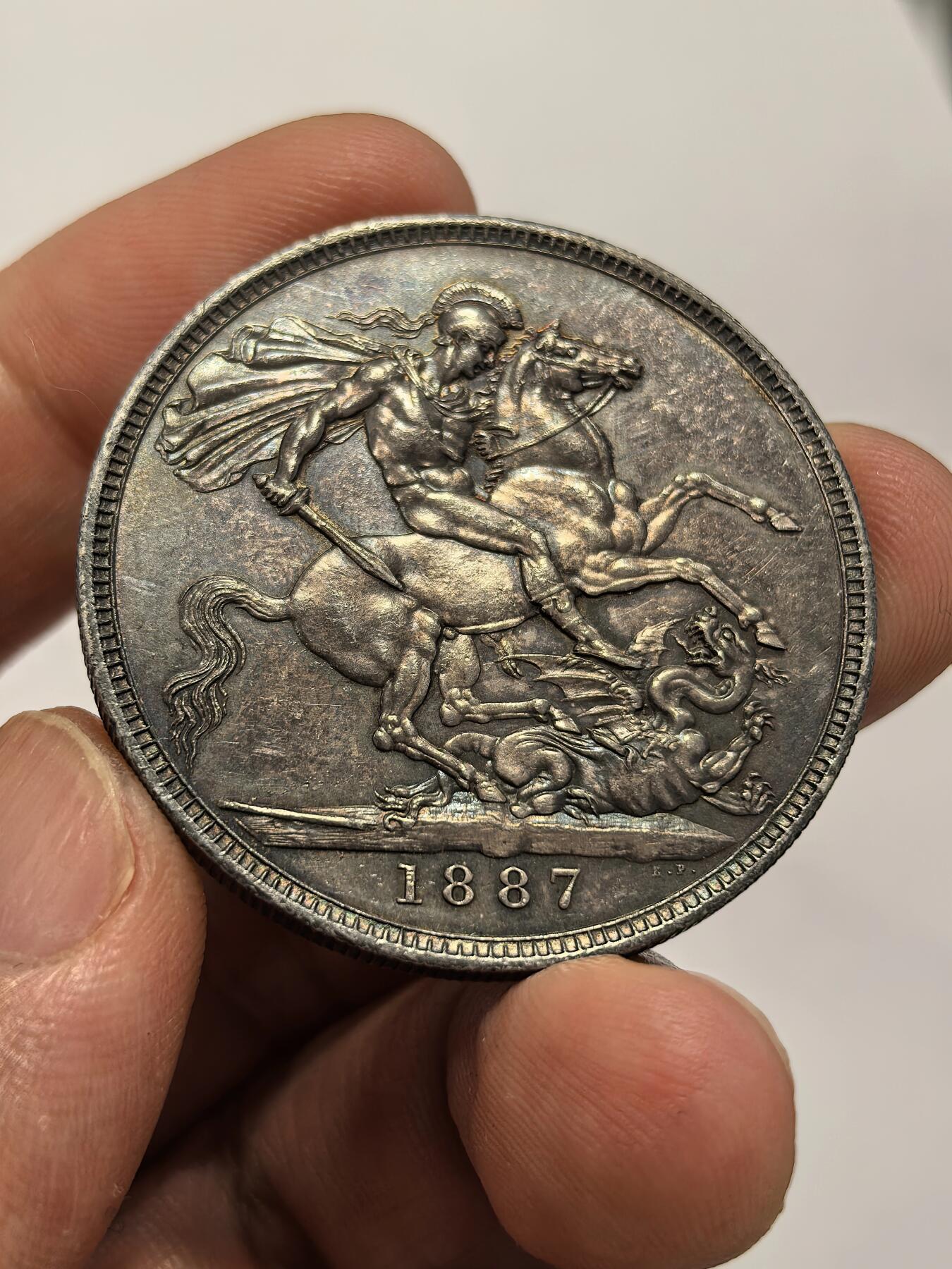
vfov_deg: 35.5
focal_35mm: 54
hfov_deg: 27.0
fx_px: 1980
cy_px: 634
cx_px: 476
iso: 160
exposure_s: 1/100
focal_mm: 6.98
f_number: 2
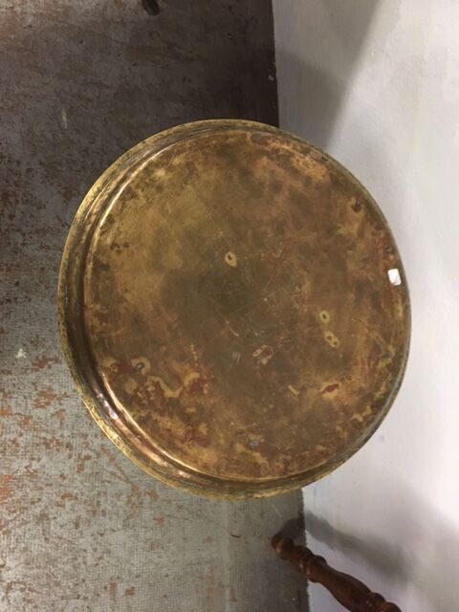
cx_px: 230
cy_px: 306
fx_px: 513
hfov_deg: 48.2
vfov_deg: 61.7
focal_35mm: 29
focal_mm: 4.15
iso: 200
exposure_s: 1/17
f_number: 2.2
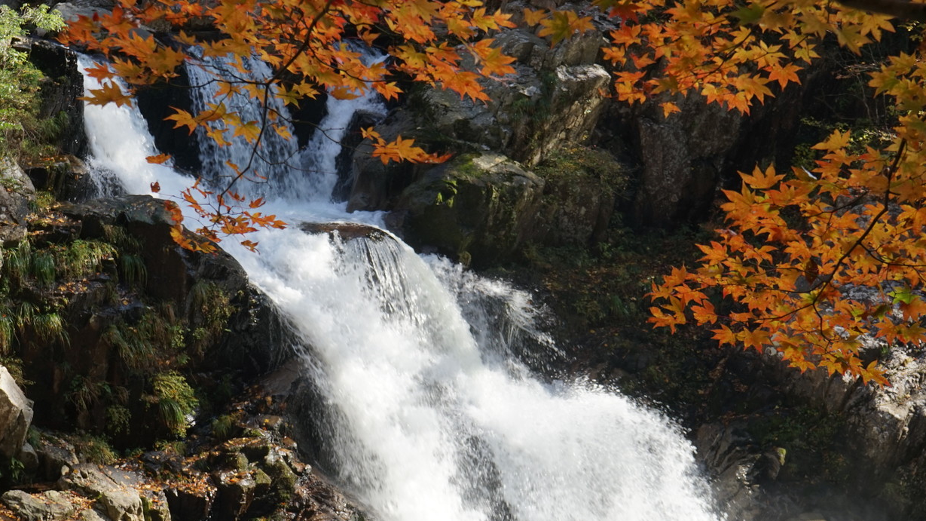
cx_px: 429
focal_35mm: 72
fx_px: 1768
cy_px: 265
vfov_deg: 16.8
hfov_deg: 29.3
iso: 100
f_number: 8
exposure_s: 1/100
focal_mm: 44
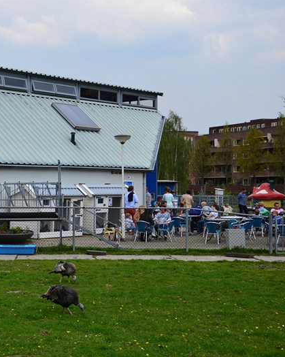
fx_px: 770
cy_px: 179
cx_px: 14
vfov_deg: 26.1
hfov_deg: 20.4
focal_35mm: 73
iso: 100
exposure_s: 1/250
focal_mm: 34
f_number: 6.3
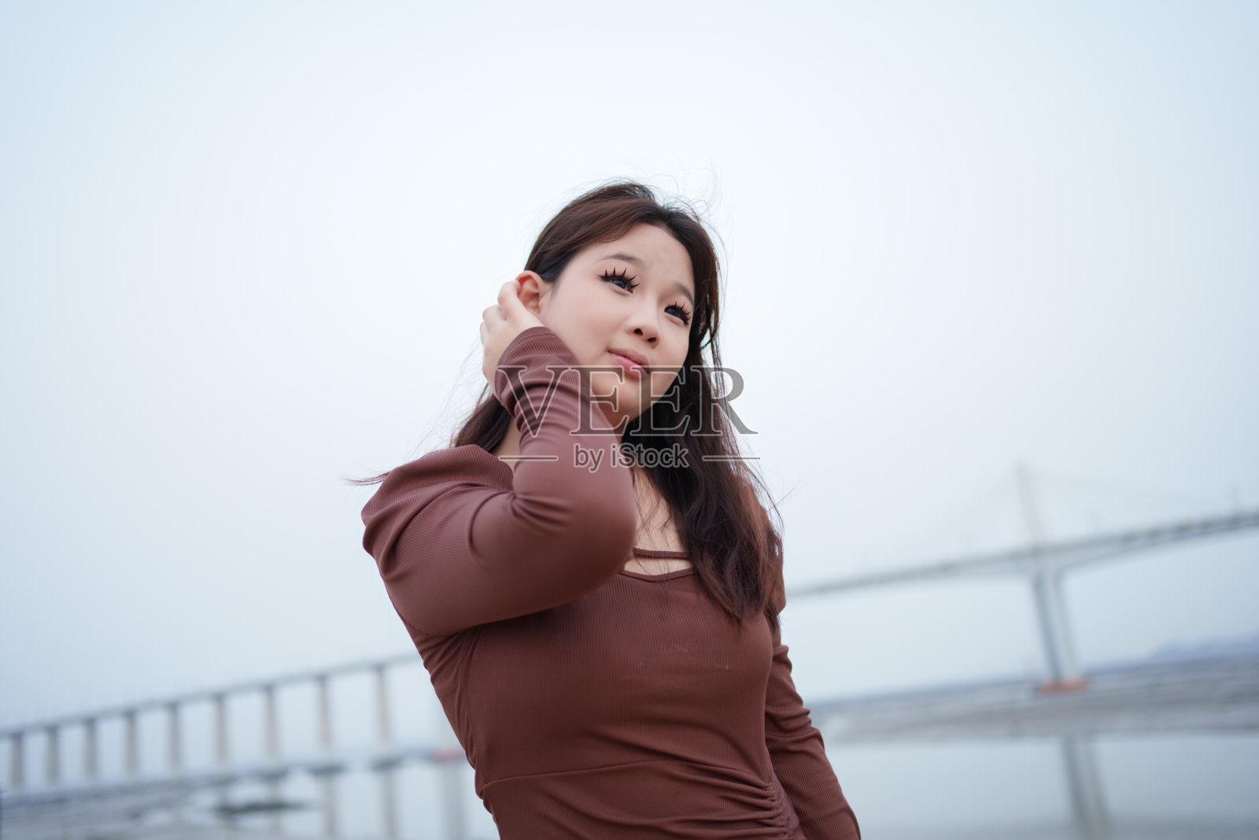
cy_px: 420
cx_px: 630
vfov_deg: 37.9
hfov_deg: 54.4
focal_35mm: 35
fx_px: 1224
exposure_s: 1/50
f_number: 2
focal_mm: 35
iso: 100
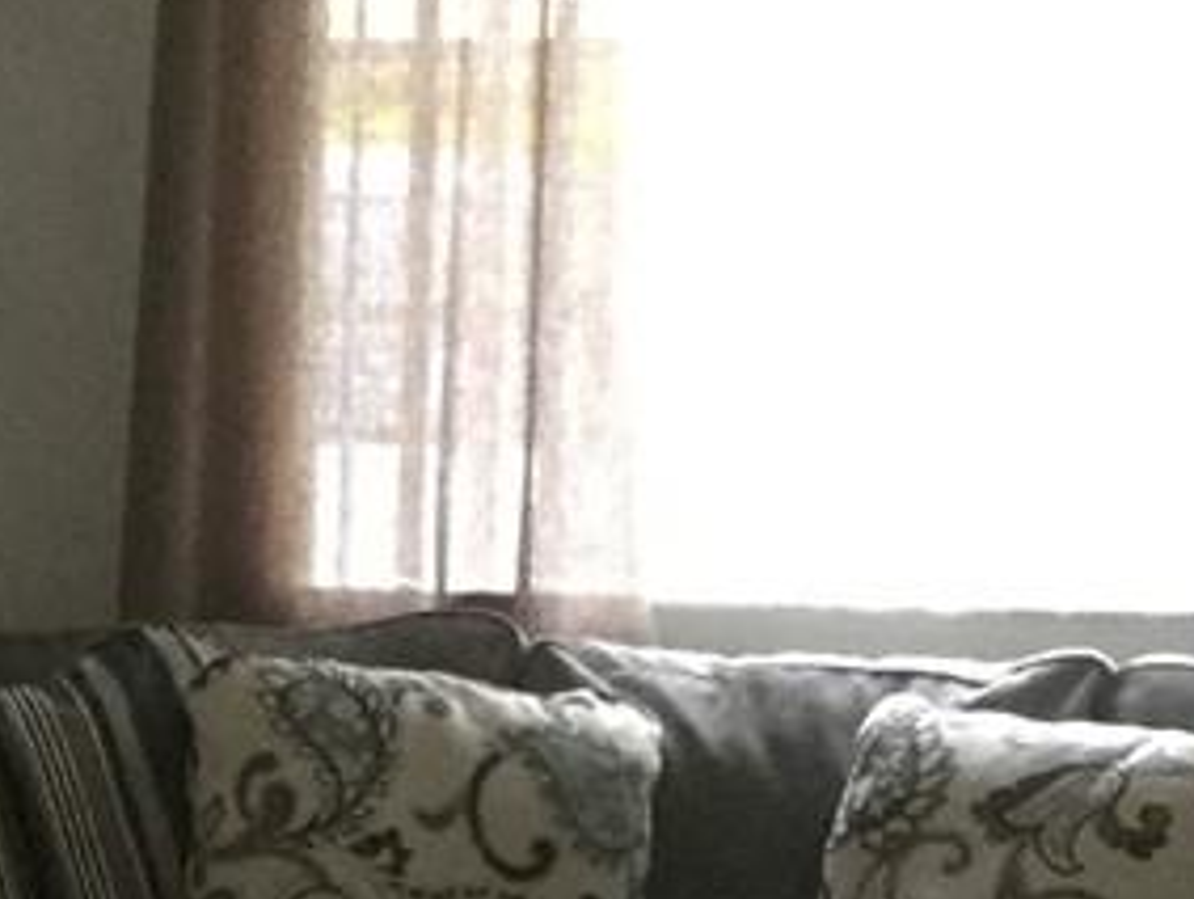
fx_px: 6044
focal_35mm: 175
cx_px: -232
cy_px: 1152
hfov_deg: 11.1
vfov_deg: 8.4
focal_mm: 3.3
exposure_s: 1/30
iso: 100
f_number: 2.4
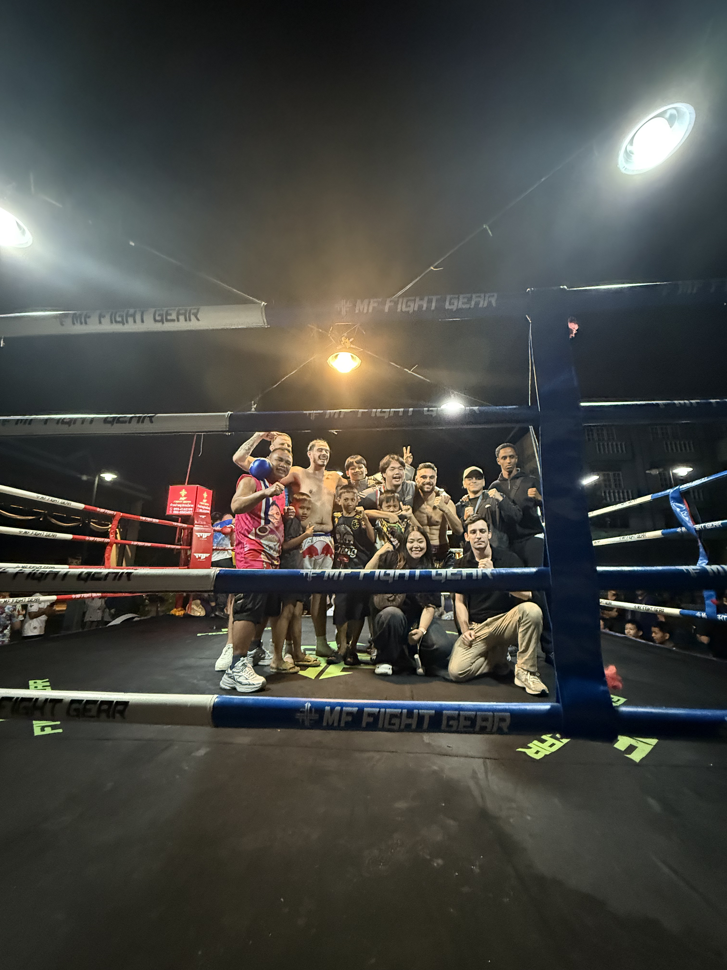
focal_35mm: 14
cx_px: 364
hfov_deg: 85.7
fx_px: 392
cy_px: 485
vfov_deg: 102.1
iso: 1250
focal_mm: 2.22
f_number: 2.2
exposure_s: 1/50
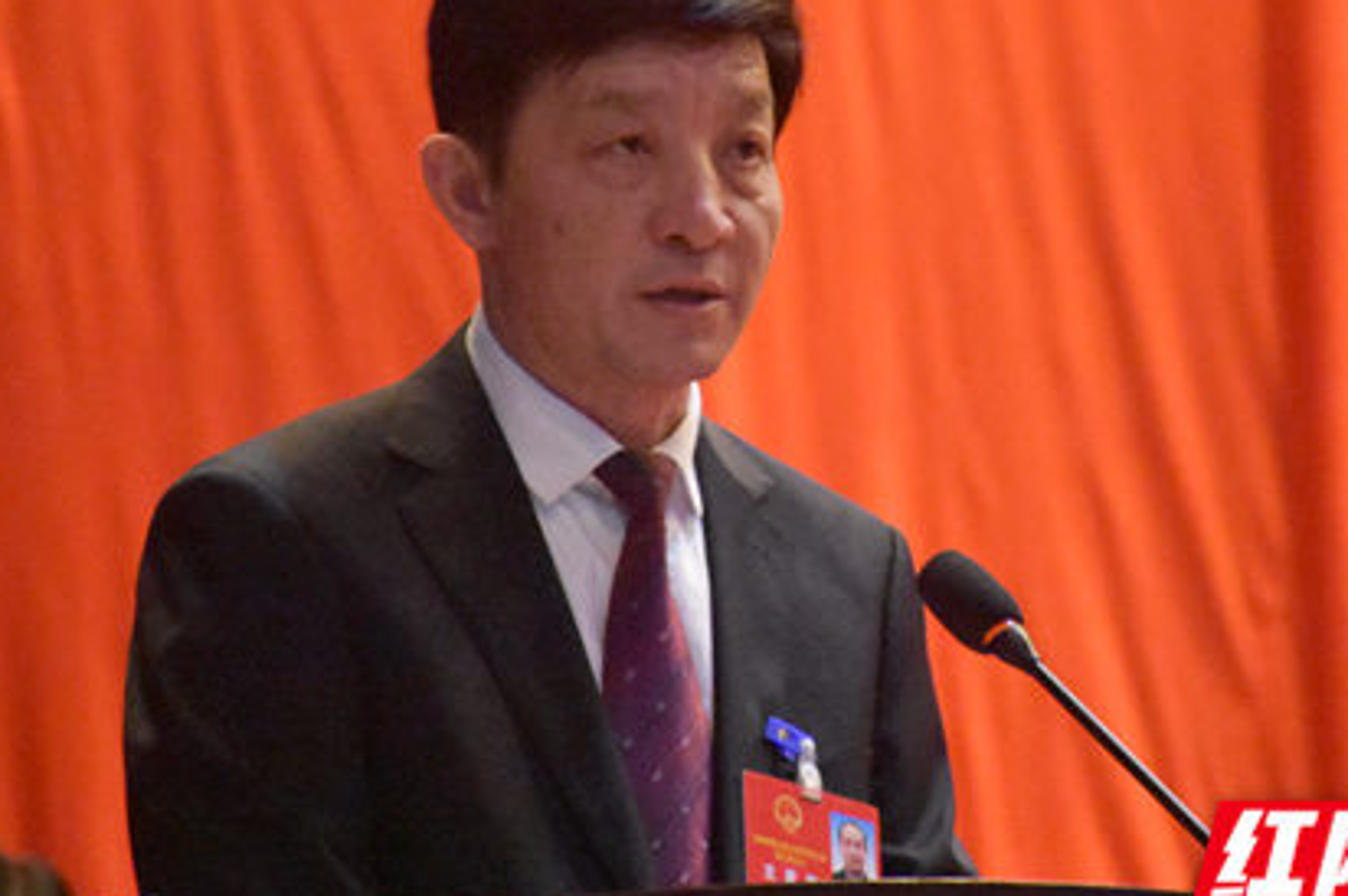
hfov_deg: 6.7
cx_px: 756
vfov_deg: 4.5
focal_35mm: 306
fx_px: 11449
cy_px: 361
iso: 11400
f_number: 5.6
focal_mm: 140
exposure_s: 1/250
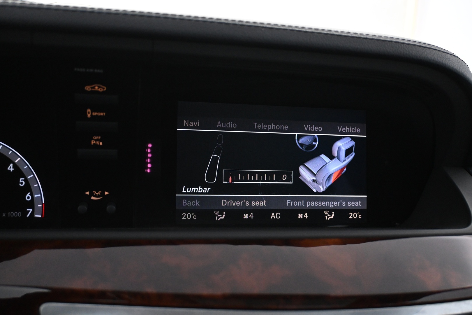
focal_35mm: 37
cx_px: 236
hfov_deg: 52.2
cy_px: 158
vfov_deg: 36.2
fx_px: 482
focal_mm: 24.5
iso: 2500
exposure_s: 1/40
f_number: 4.2
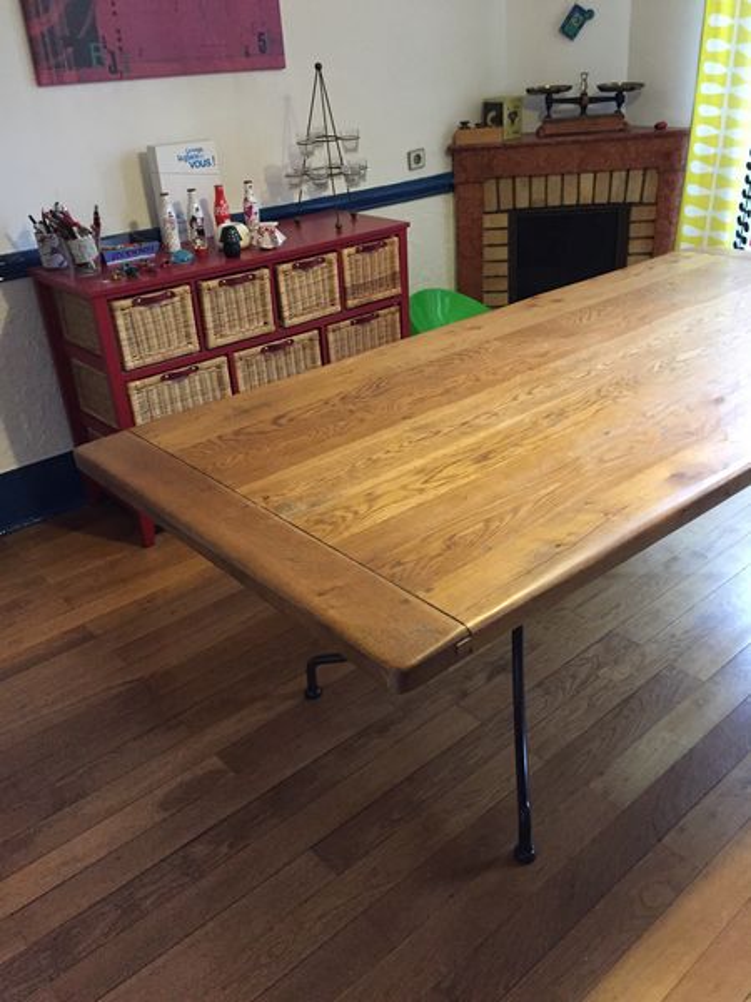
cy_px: 501
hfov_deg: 48.2
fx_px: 839
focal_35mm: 29
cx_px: 376
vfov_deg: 61.7
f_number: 2.2
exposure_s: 1/17
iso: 320
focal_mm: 4.15
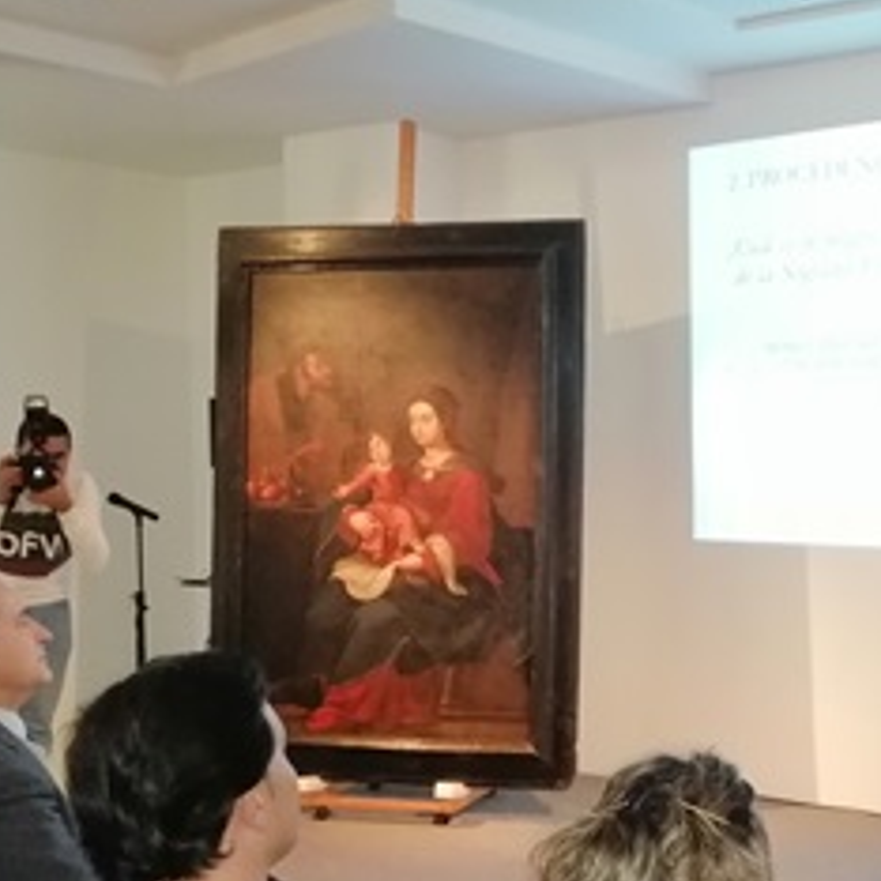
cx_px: 738
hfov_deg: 32.2
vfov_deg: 33.1
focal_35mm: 51
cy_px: 595
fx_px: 1469
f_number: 1.8
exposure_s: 1/25
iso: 500
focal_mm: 3.95
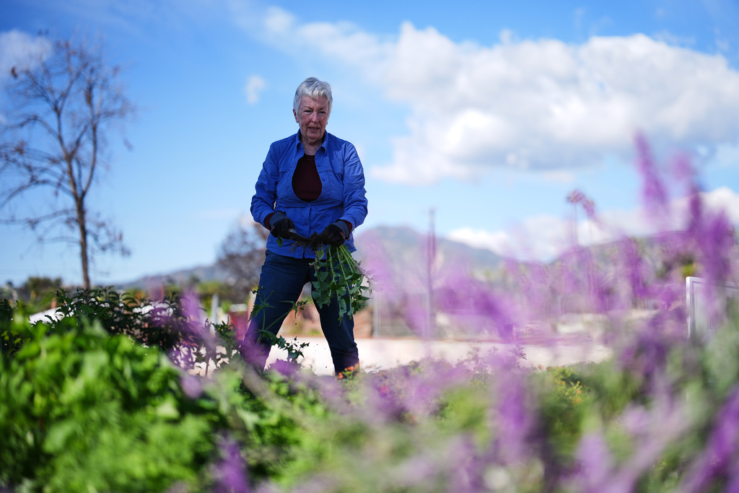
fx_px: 1026
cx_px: 370
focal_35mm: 50
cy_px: 246
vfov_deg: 27.0
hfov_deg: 39.6
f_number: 1.2
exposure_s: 1/16000
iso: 160
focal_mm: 50
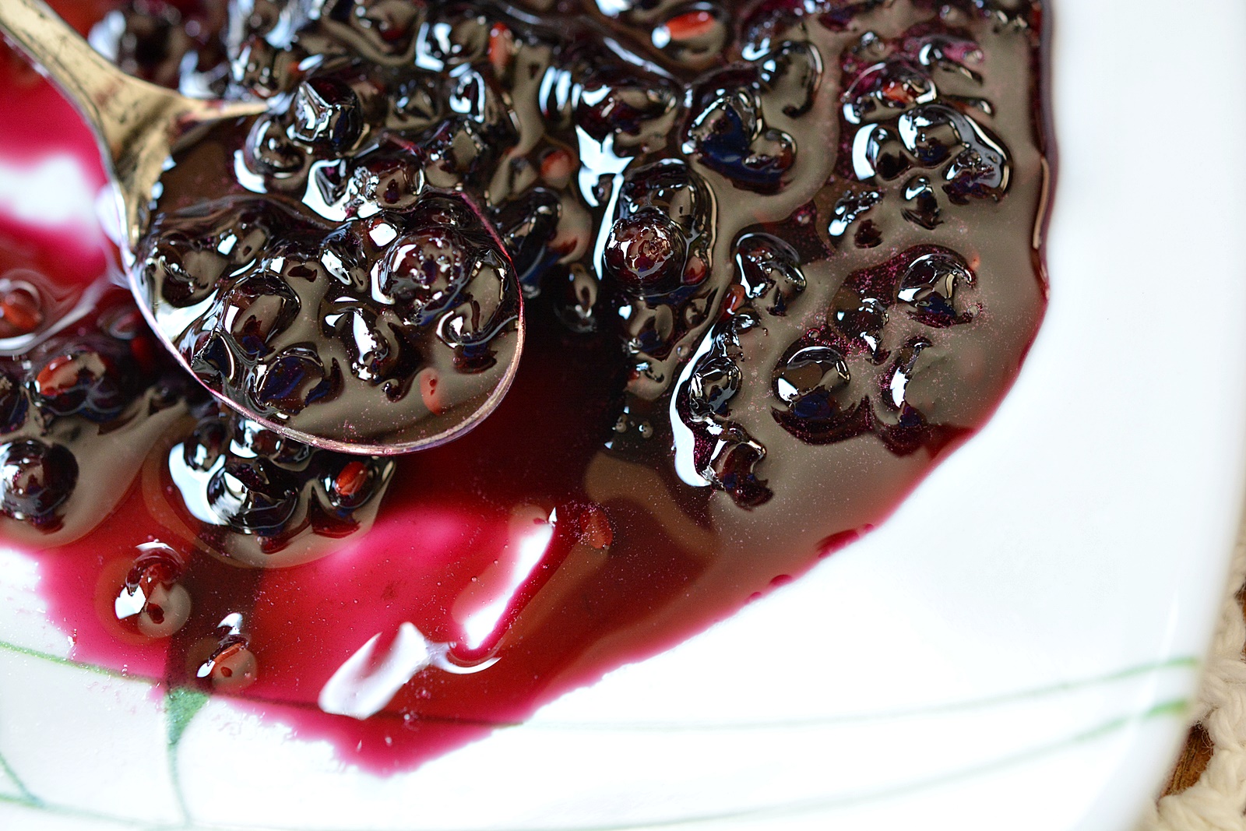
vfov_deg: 15.2
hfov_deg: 22.6
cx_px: 623
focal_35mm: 90
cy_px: 416
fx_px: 3115
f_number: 5
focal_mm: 60
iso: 800
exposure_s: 1/125
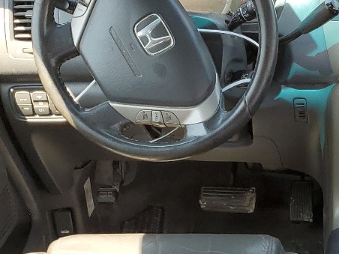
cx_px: 406
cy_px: 348
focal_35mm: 92
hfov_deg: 20.0
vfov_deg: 15.2
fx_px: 901
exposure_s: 1/256
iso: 50
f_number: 1.5
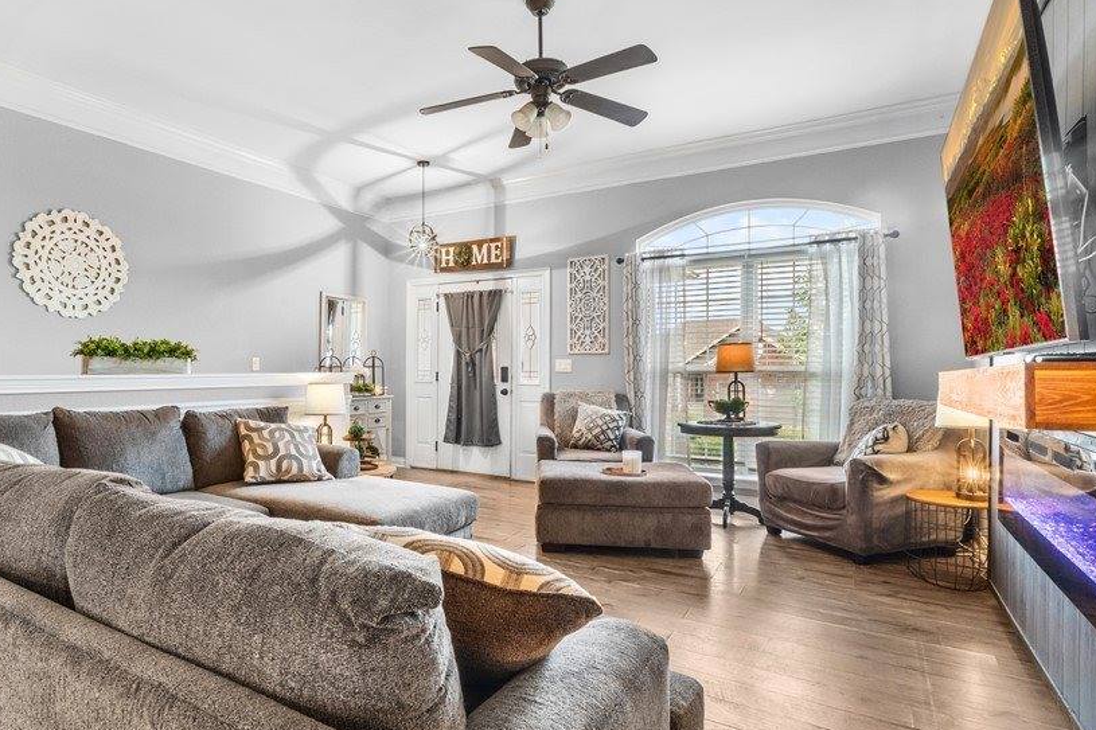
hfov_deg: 83.3
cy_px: 384
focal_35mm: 20
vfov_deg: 61.9
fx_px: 609
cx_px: 457
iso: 400
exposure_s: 1/1.67
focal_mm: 10
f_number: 11
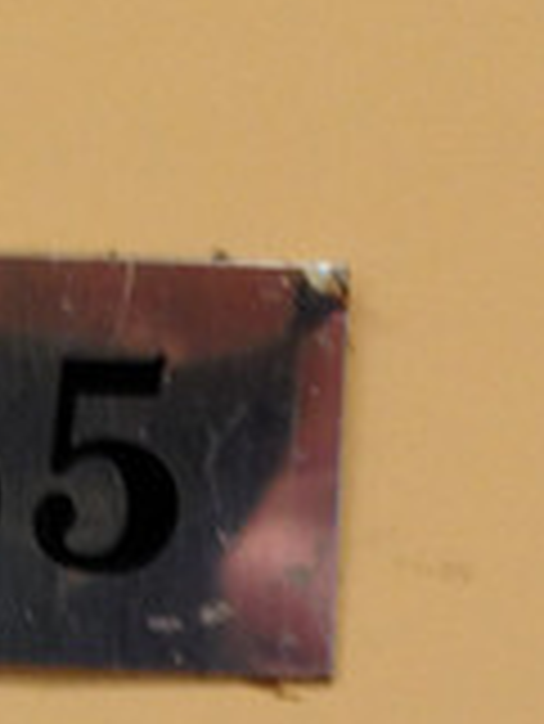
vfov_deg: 10.7
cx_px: 49
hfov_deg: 8.5
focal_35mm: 174
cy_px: 1246
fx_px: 3641
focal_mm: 4.28
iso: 50
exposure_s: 1/24
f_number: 2.4
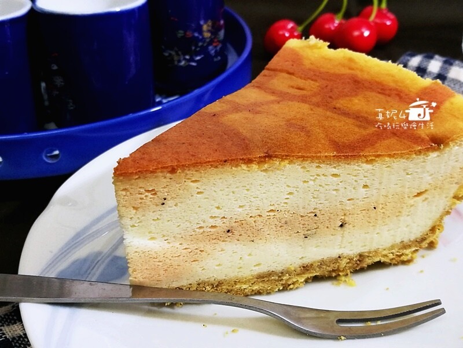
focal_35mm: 41
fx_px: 548
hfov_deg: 45.8
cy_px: 174
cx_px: 232
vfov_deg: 35.1
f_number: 2.2
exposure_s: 1/30
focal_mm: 4.5
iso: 160
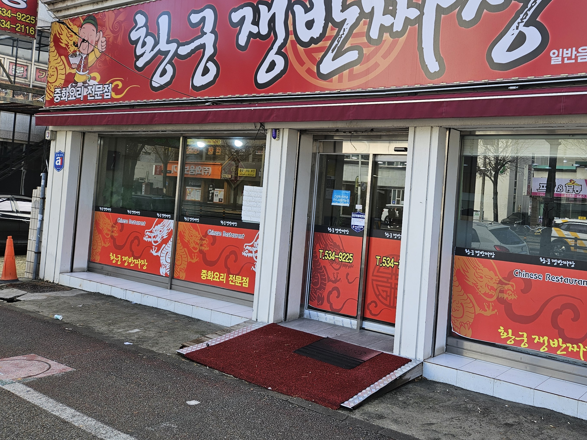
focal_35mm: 34
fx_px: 577
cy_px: 179
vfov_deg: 41.6
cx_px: 416
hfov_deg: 52.3
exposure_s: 1/235
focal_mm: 5.4
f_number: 1.8
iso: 25
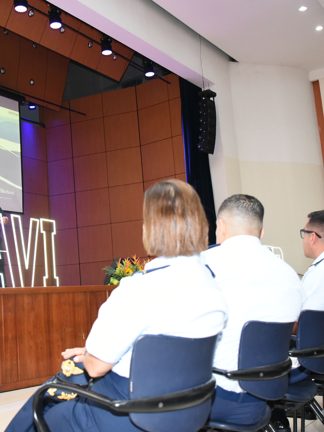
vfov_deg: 42.9
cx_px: 116
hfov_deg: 32.7
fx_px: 549
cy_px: 219
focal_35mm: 44
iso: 5000
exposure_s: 1/160
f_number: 5
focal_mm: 30
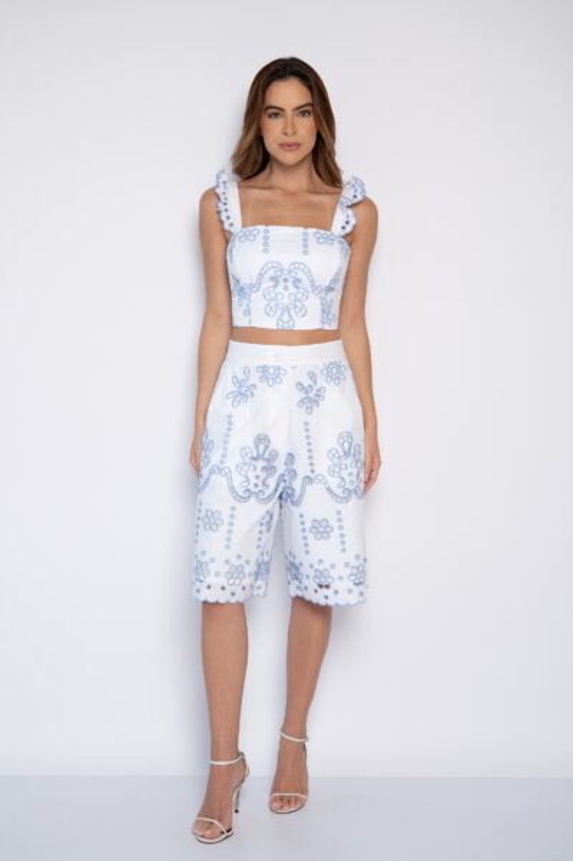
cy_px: 430
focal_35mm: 56
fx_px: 1338
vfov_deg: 35.7
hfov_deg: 24.2
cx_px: 286
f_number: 4.5
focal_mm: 56
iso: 250
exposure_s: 1/160
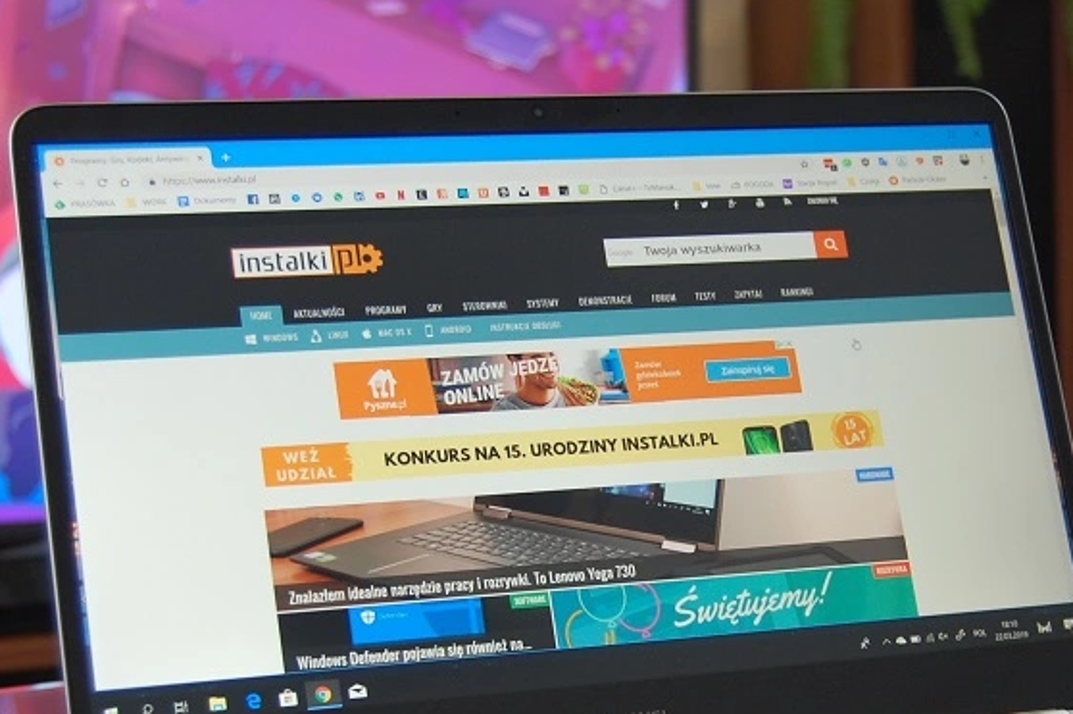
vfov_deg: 15.8
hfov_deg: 23.6
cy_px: 535
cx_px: 698
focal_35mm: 86
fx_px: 2561
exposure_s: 1/25
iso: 400
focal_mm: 32
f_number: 4.5
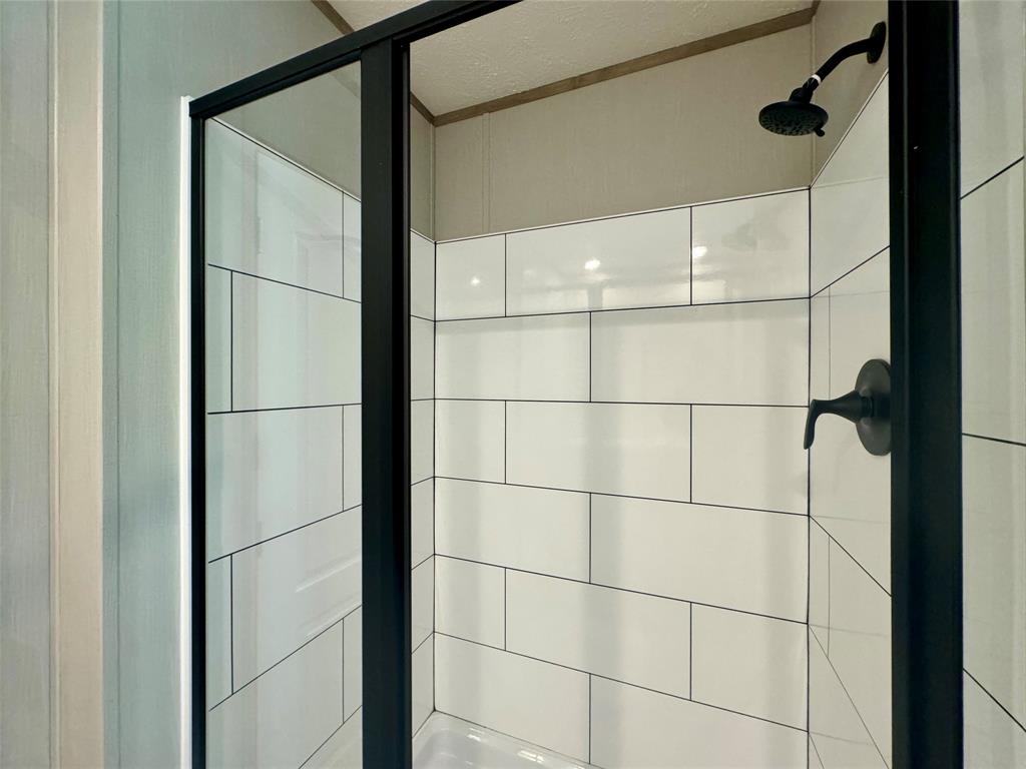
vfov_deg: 85.7
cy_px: 384
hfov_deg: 102.1
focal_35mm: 14
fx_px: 415
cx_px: 513
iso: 320
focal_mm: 2.22
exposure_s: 1/120
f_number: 2.2
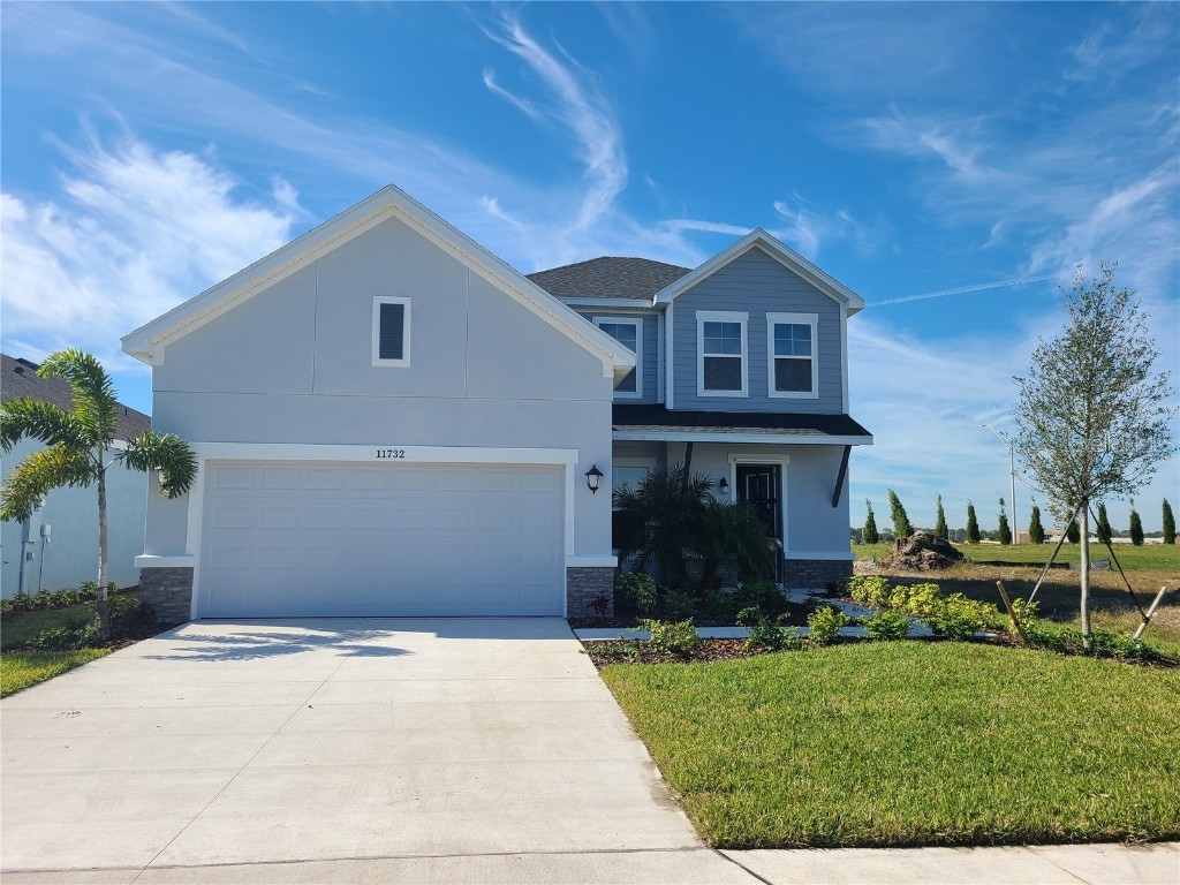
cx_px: 590
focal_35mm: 26
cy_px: 442
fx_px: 886
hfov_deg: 67.3
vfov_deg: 53.1
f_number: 1.8
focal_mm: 5.4
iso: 40
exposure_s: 1/2436
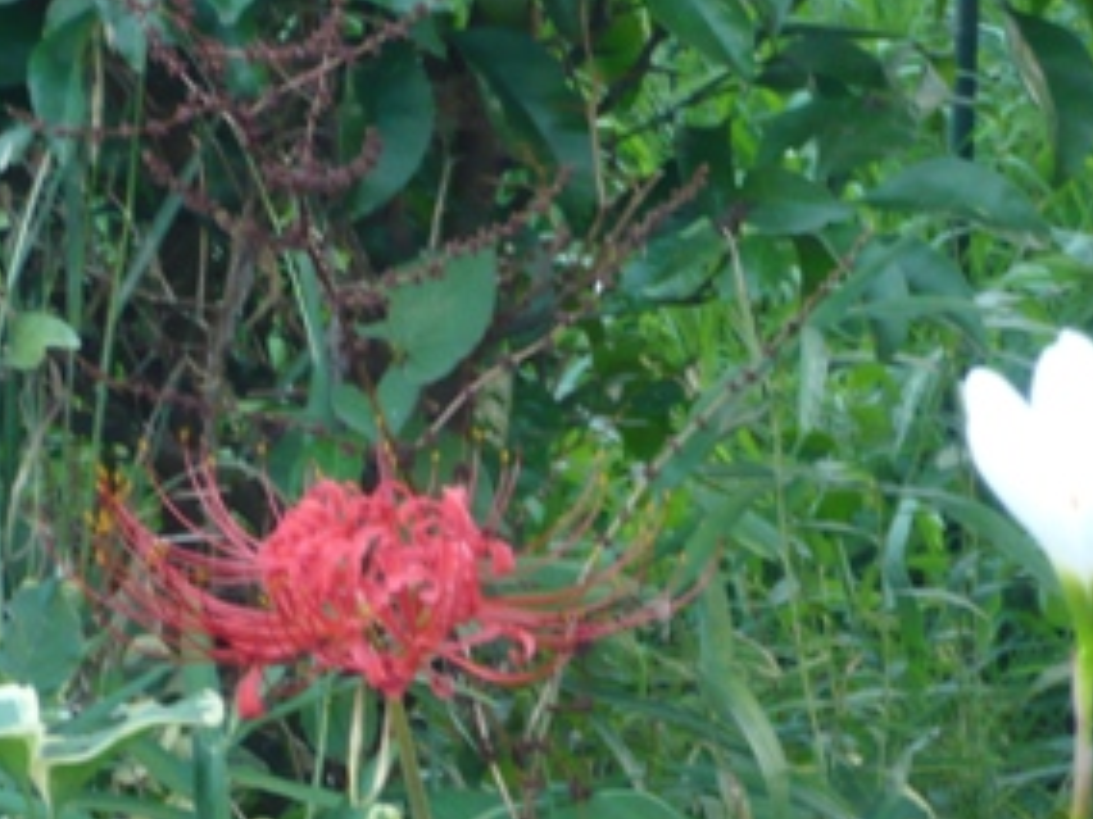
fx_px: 4894
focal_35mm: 155
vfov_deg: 9.6
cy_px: 558
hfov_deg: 12.7
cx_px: 685
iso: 200
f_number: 4.7
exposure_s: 1/15
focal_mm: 12
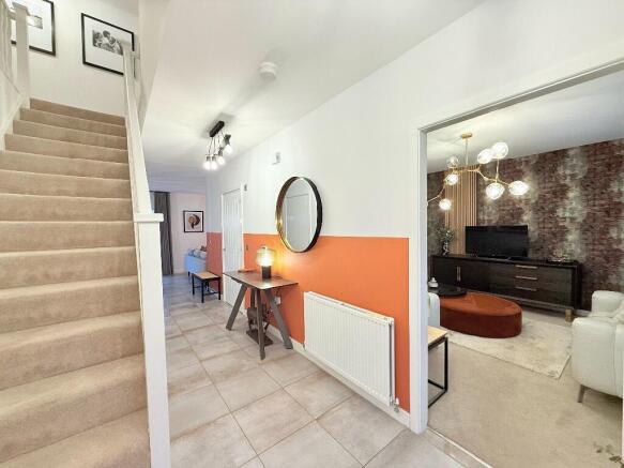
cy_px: 234
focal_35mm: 14
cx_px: 312
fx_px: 252
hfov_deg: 102.1
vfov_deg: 85.7
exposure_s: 1/100
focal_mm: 2.22
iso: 100
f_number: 2.2
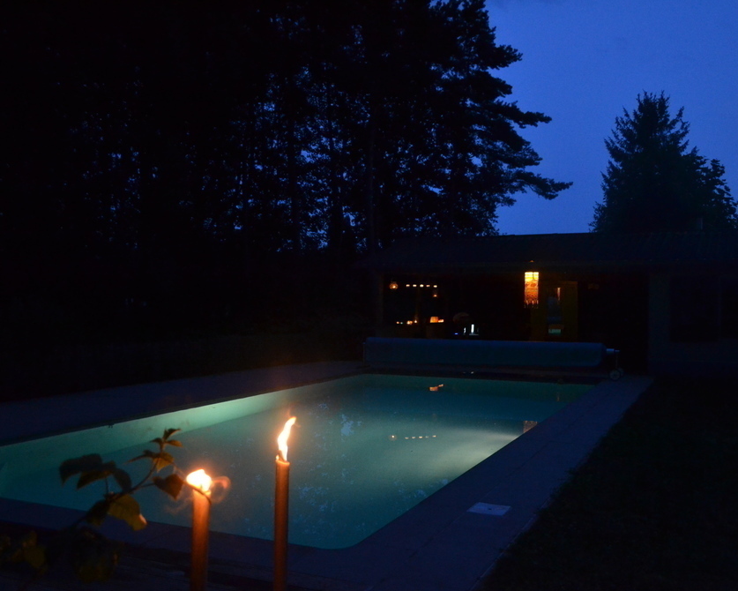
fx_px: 677
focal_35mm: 31
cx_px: 409
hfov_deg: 57.0
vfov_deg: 47.1
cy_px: 299
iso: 2200
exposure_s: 1/60
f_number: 3.5
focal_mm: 18
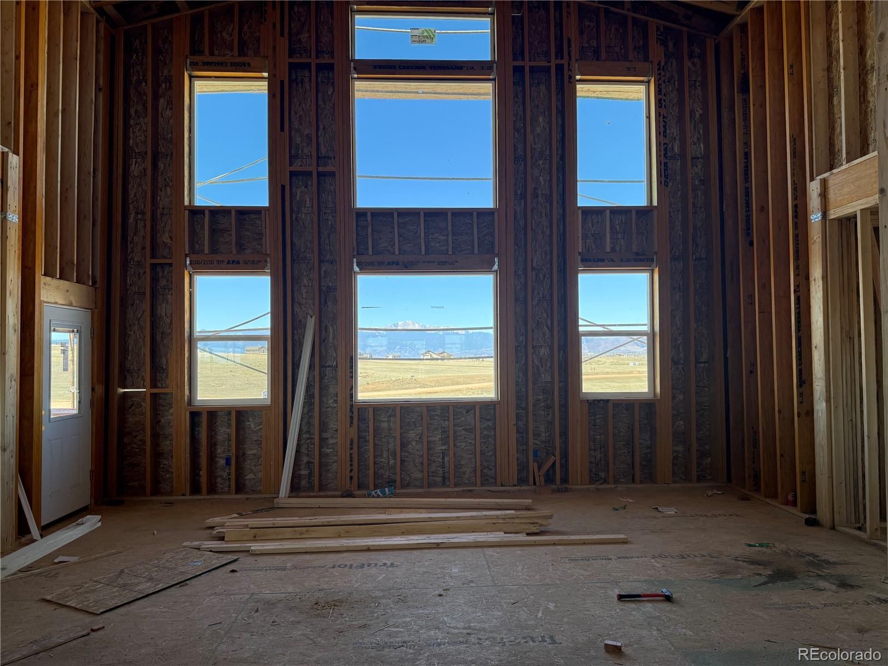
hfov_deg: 71.6
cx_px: 444
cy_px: 333
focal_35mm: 24
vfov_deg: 56.8
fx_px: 616
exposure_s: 1/481
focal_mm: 6.76
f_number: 1.78
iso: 100
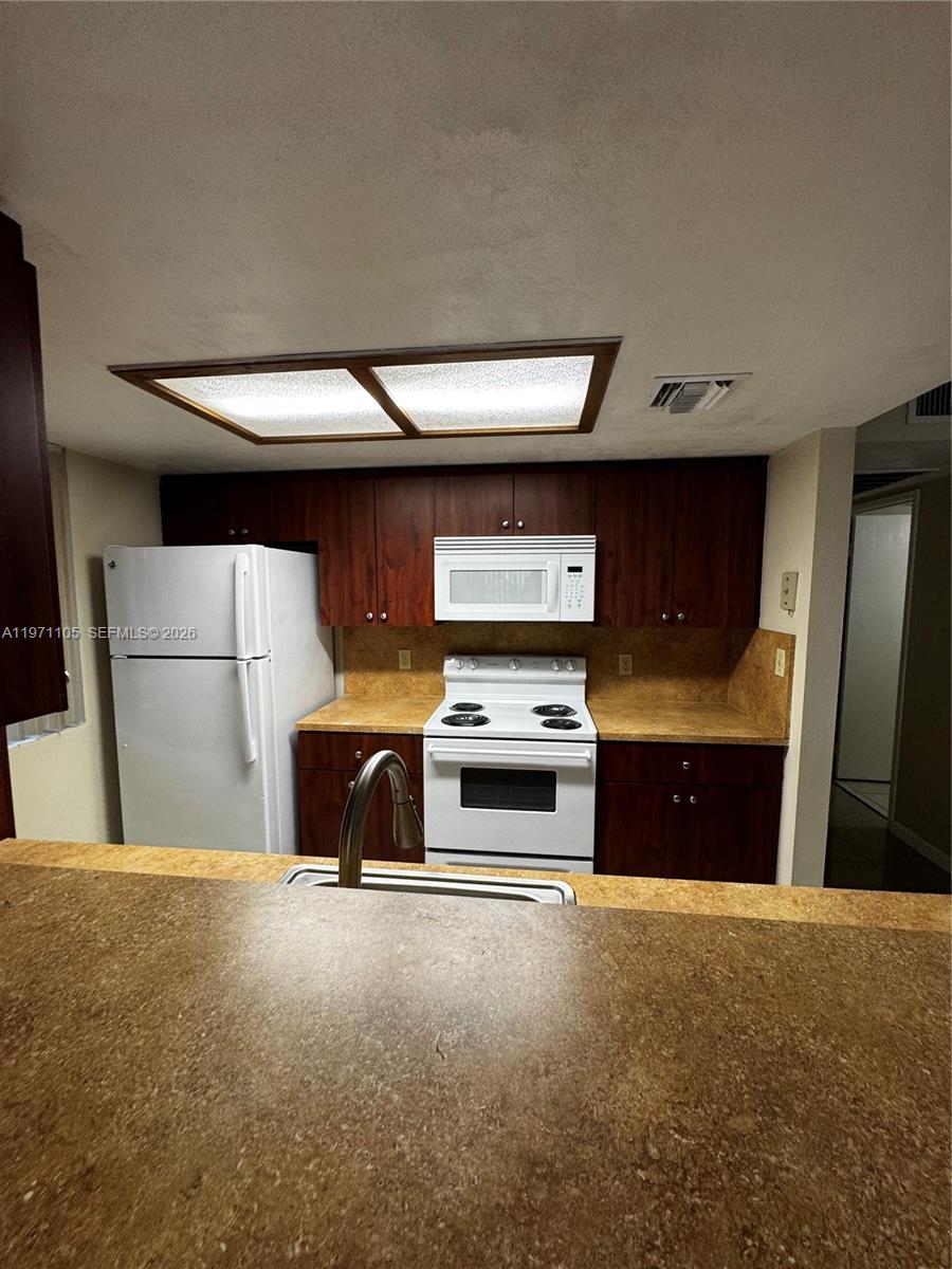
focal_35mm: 14
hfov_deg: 85.7
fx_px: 513
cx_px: 476
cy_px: 634
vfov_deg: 102.1
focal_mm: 2.22
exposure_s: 1/120
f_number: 2.2
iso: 160
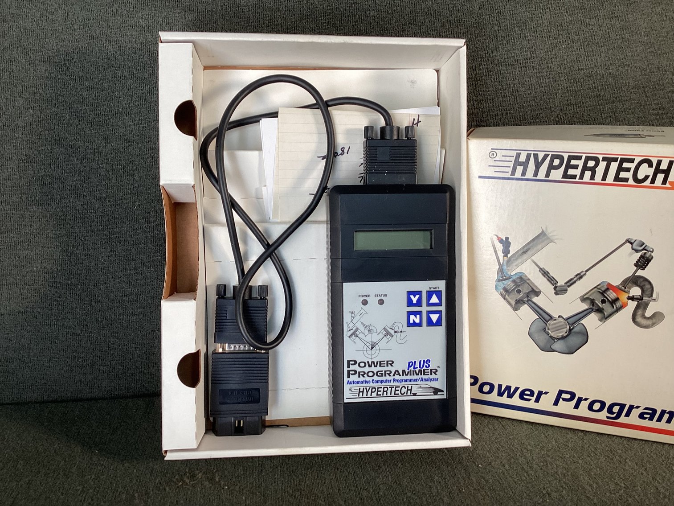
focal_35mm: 31
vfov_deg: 45.4
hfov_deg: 58.3
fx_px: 604
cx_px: 337
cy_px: 253
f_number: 2.4
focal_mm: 3.3
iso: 50
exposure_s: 1/60
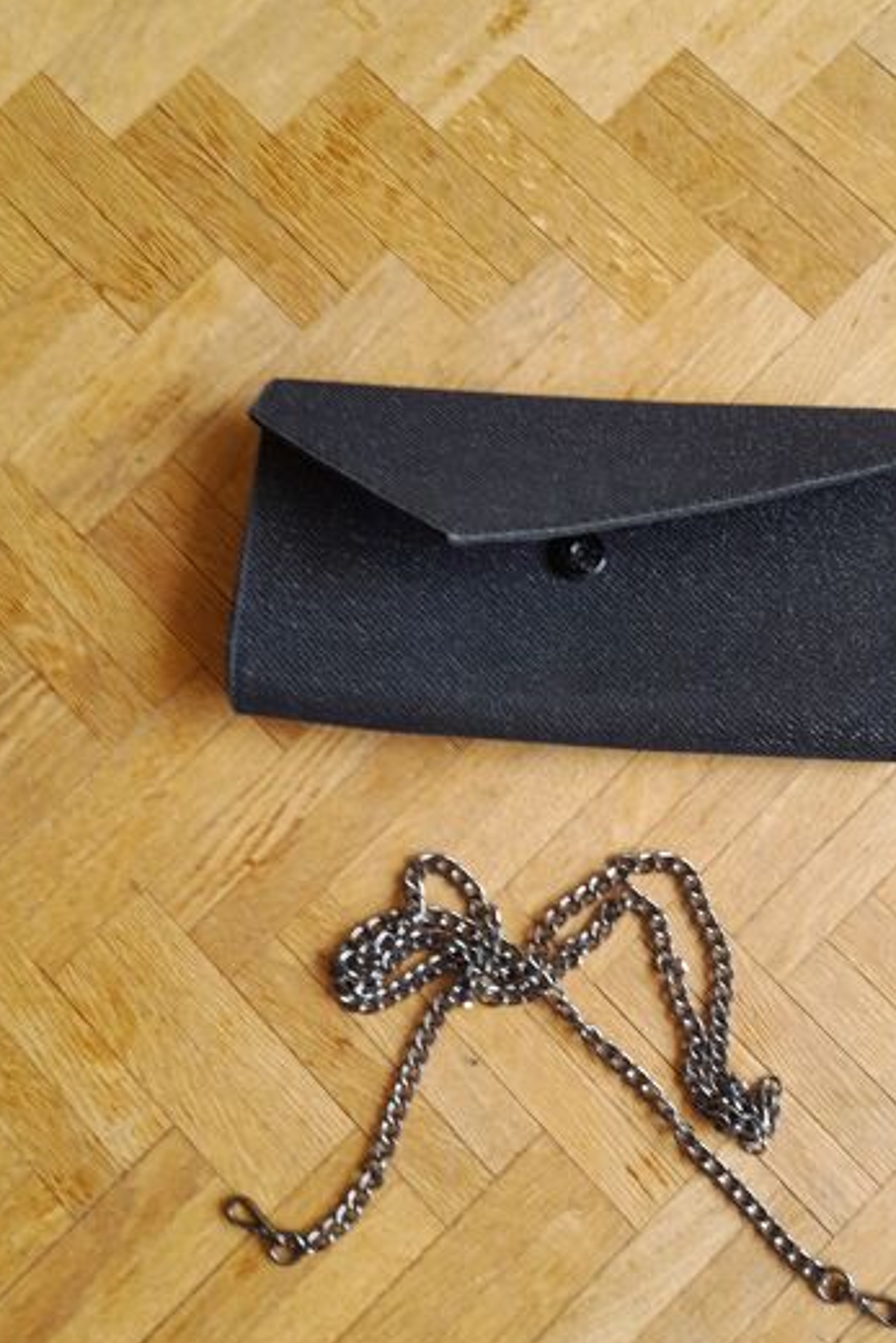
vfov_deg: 58.6
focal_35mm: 32
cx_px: 589
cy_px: 736
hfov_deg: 40.7
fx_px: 1194
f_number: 2
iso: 32
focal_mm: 4.6
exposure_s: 1/50
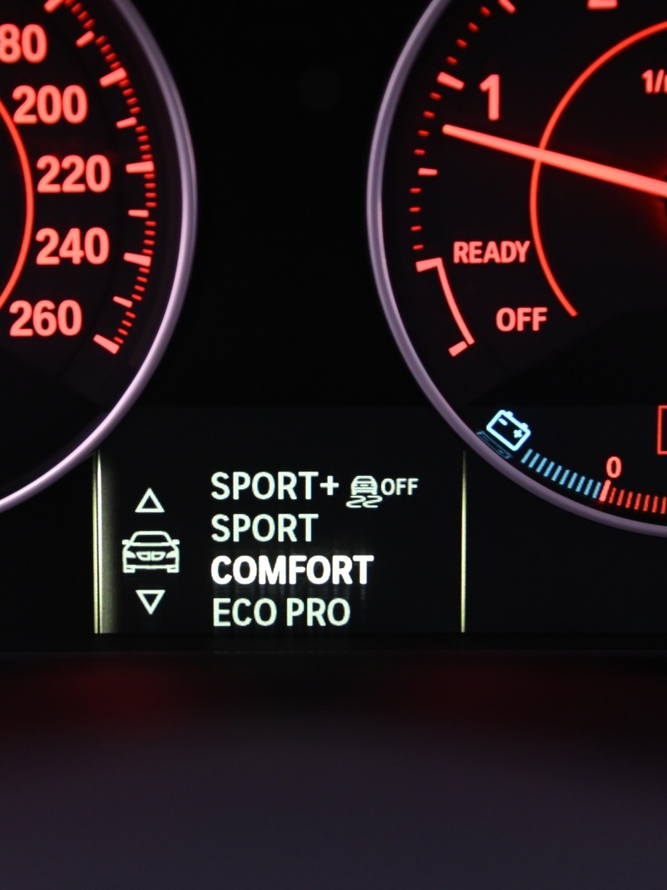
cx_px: 264
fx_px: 3187
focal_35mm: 124
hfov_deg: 11.9
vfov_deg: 15.9
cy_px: 446
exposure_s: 1/25
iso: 2000
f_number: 4
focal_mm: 85
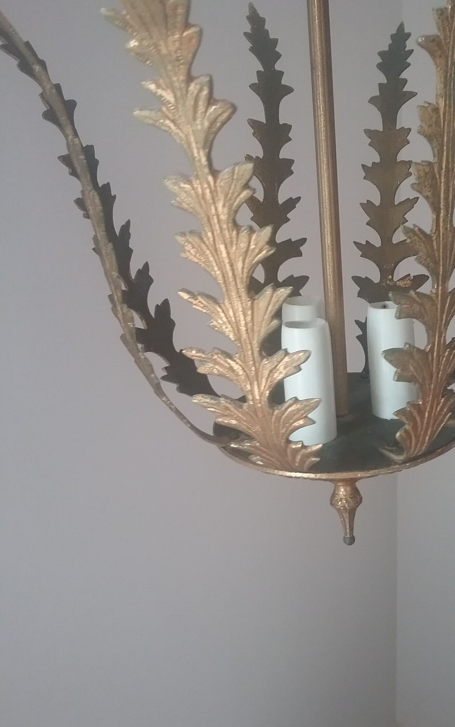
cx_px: 303
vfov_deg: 51.5
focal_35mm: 38
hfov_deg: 33.3
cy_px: 389
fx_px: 754
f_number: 2.2
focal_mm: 3.3
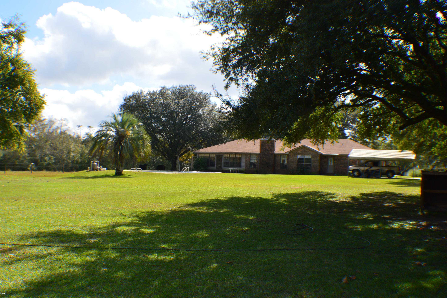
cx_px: 224
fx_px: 497
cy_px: 150
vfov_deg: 33.4
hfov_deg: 48.5
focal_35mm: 40
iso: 400
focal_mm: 26
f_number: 10
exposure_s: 1/250
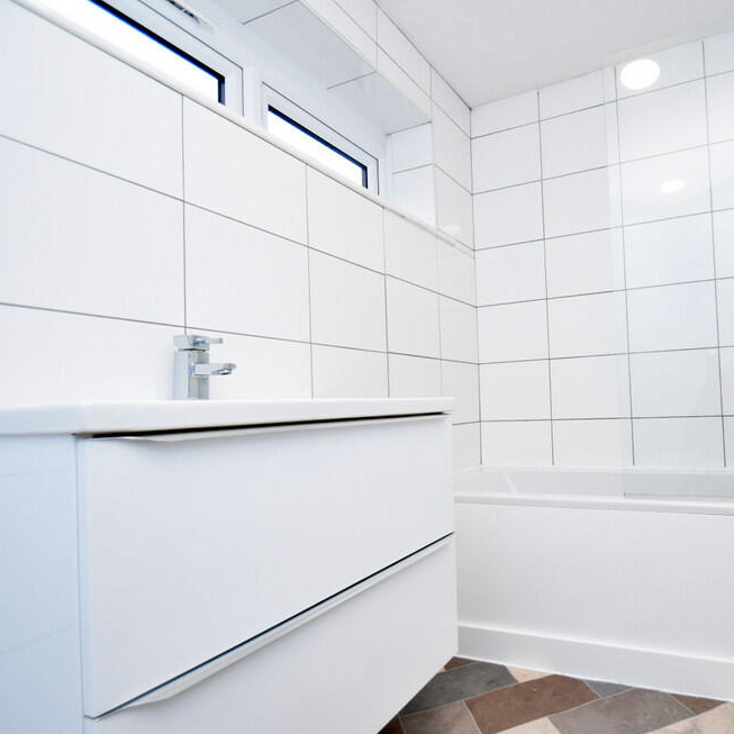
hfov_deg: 70.7
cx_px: 534
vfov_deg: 74.8
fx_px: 480
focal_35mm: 20
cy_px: 356
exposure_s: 1/250
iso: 800
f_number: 3.5
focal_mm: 10
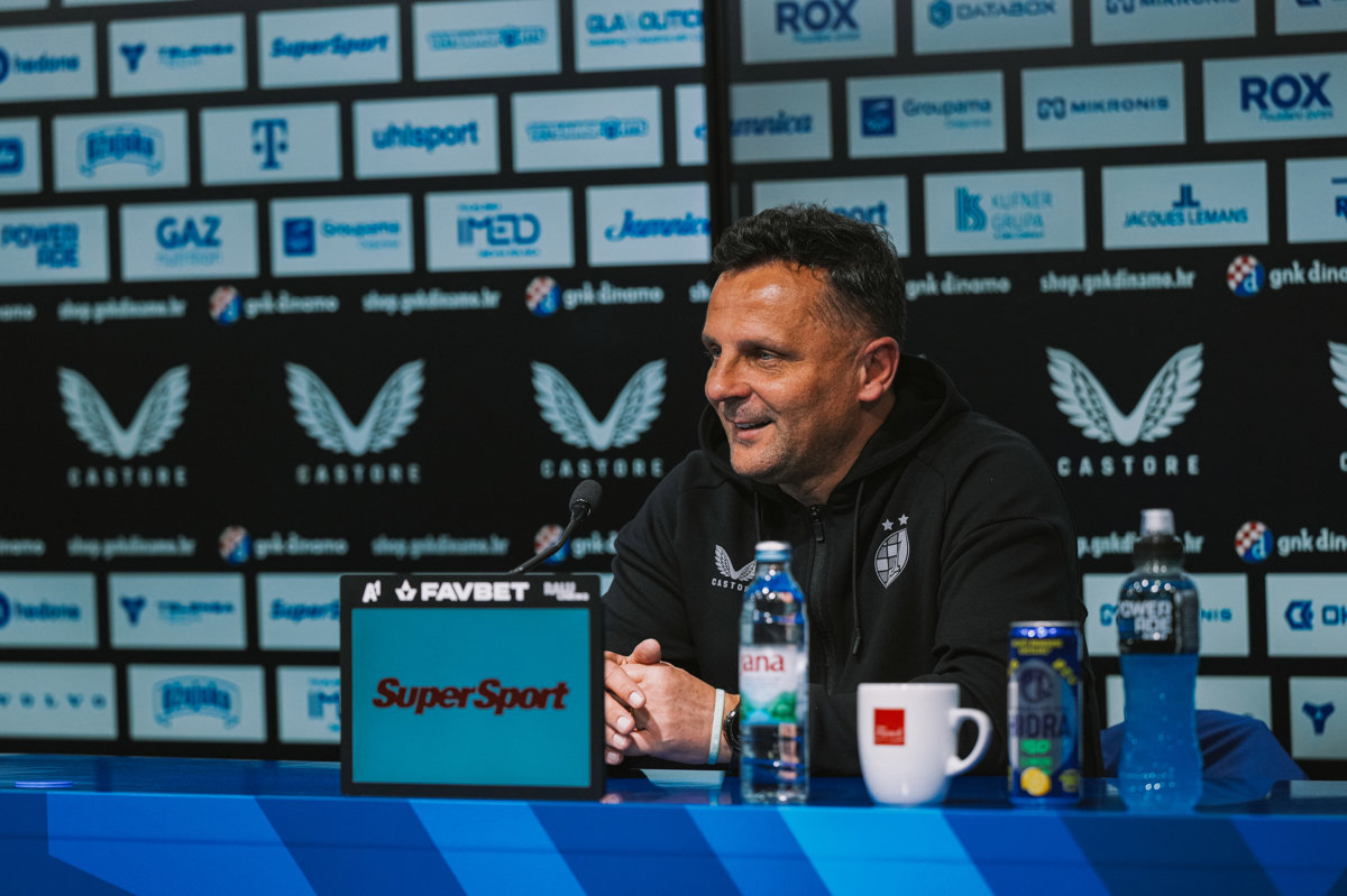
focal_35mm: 146
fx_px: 5460
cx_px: 674
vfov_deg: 9.4
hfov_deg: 14.1
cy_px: 448
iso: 1600
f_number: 4
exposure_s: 1/320
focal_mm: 146
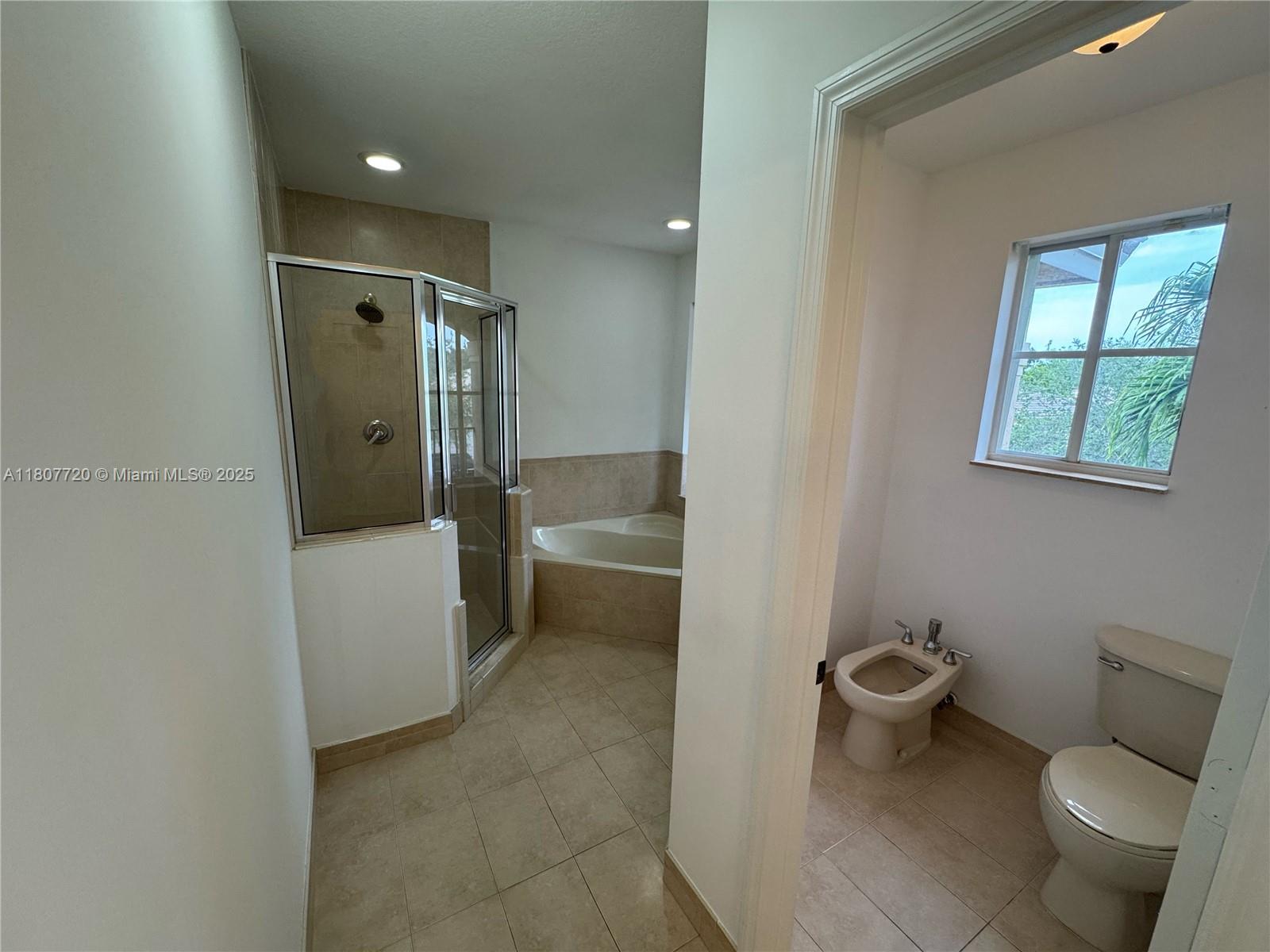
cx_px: 635
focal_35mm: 14
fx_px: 514
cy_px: 476
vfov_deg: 85.7
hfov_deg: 102.1
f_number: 2.2
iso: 160
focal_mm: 2.22
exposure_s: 1/120
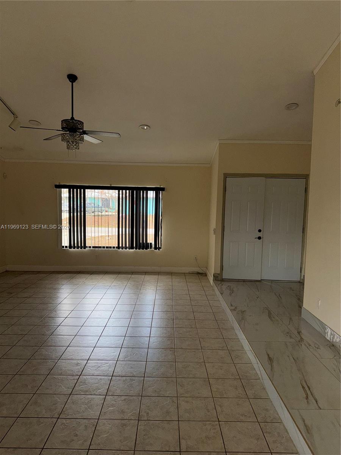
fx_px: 315
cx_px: 170
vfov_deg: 71.6
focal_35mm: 24
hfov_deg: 56.8
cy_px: 228
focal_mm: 6.76
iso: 50
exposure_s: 1/598
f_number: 1.78
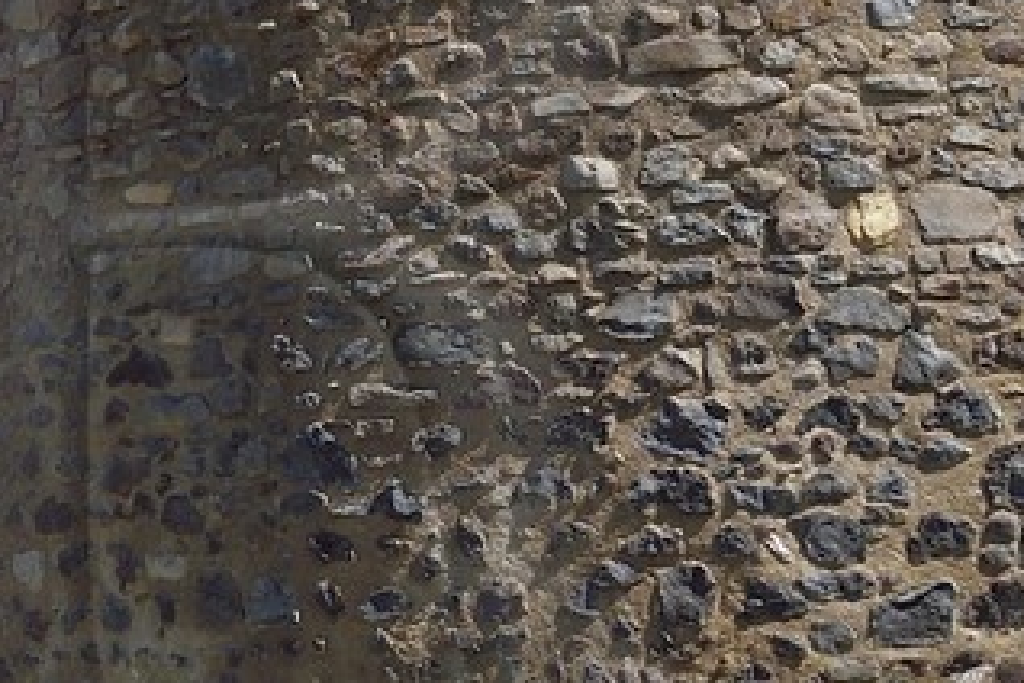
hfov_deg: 10.6
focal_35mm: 191
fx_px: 5432
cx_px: -129
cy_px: 248
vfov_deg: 7.2
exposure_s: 1/320
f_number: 11
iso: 200
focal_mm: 38
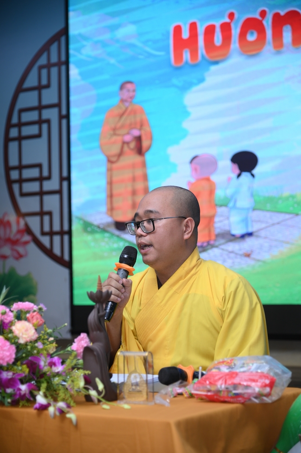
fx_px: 1030
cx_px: 150
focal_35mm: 82
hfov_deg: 16.6
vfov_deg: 24.8
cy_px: 226
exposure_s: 1/200
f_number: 4
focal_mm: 82
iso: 640
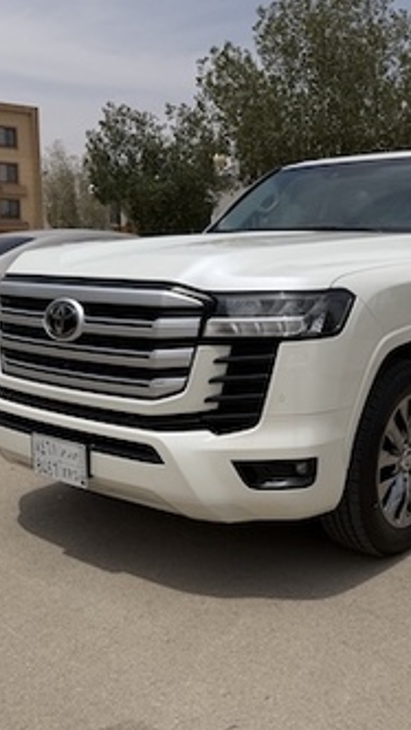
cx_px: 333
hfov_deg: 31.9
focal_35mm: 36
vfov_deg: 55.3
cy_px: 368
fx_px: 697
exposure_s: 1/9091
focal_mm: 6.76
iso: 80
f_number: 1.78
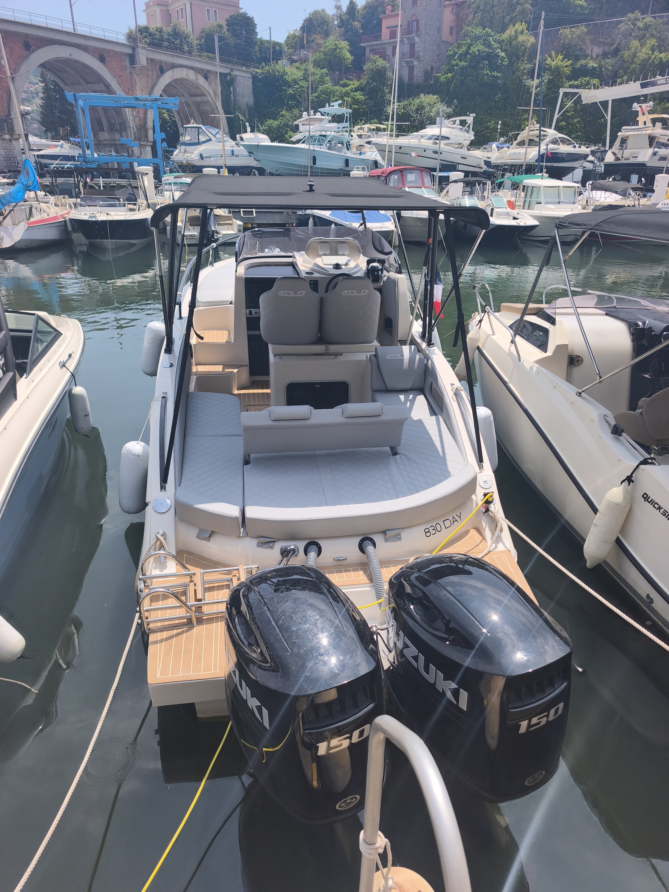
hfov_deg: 58.9
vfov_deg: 73.9
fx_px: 593
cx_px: 334
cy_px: 446
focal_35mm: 23
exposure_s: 1/7659
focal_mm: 6.57
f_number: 1.6
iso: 100
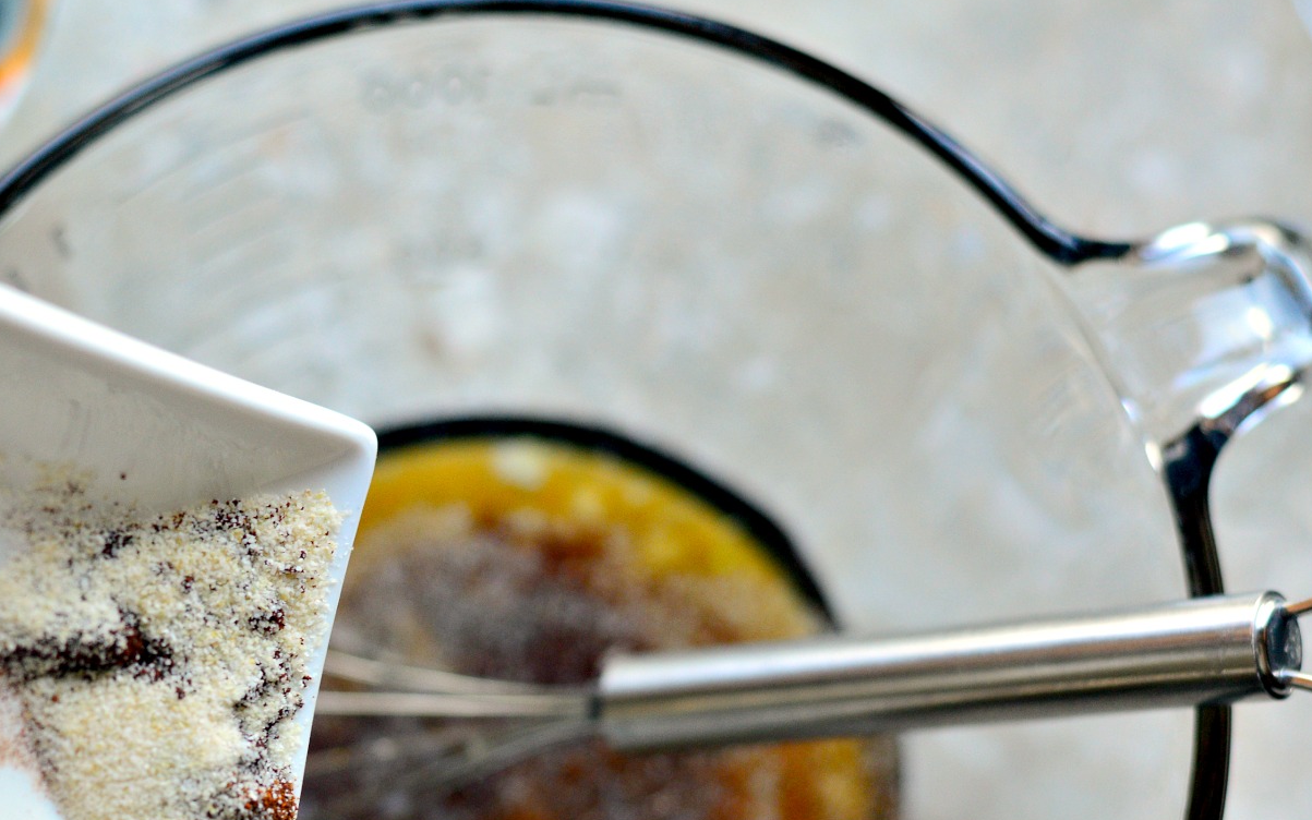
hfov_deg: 22.4
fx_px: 3290
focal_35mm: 92
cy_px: 628
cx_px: 364
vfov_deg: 14.2
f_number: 3.2
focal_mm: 50
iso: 800
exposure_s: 1/160
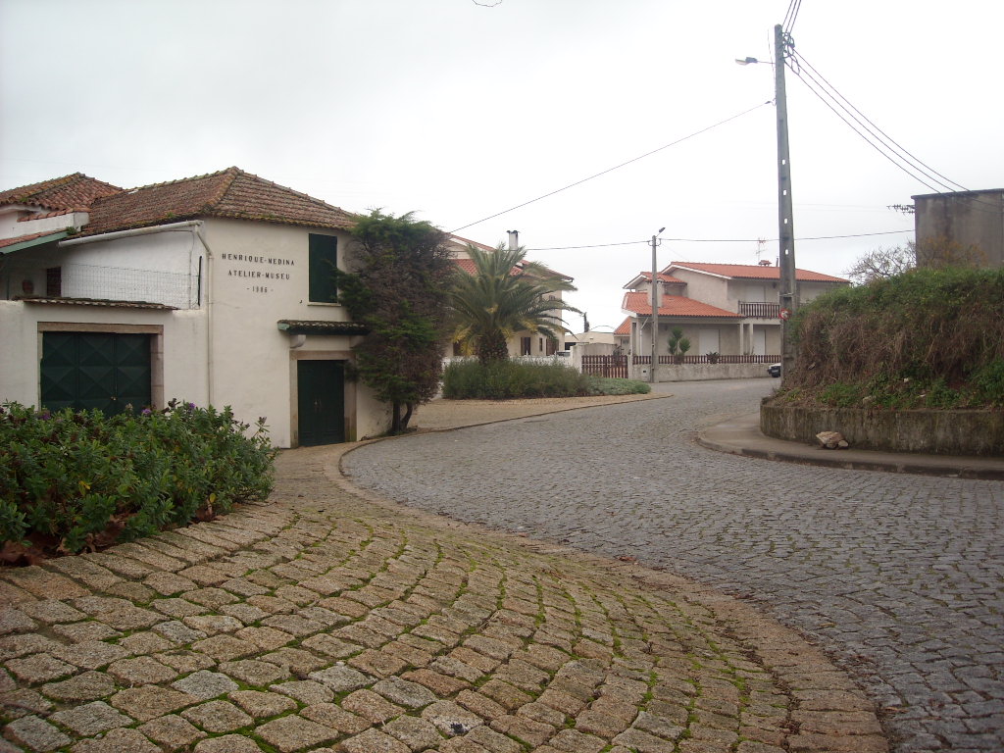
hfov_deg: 52.6
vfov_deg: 40.7
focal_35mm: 35
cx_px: 502
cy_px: 376
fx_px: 1015
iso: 64
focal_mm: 5.7
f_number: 2.8
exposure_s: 1/141
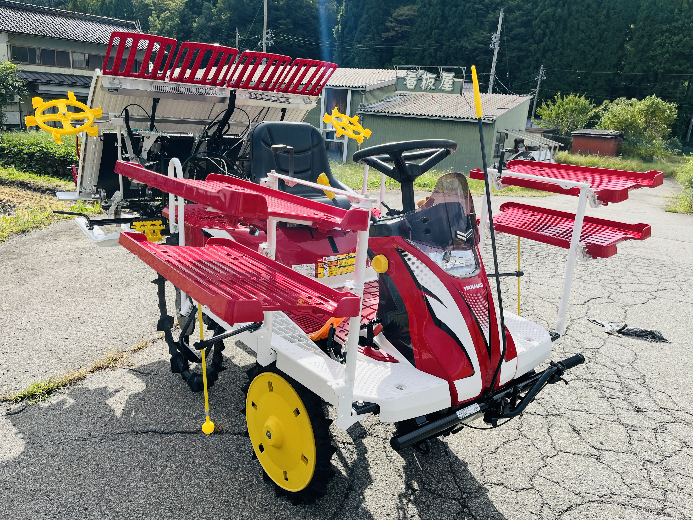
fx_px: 521
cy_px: 260
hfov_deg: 67.3
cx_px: 346
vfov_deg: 53.1
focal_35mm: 26
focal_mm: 5.1
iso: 50
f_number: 1.6
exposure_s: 1/2755
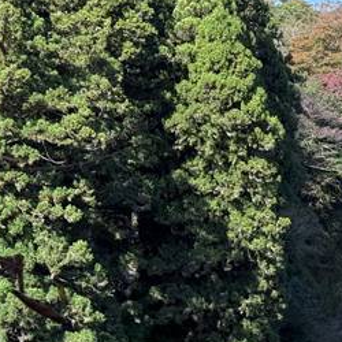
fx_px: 1364
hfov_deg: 13.6
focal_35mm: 122
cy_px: 268
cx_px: 477
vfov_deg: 14.2
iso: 100
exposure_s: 1/1575
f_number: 1.78
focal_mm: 6.76
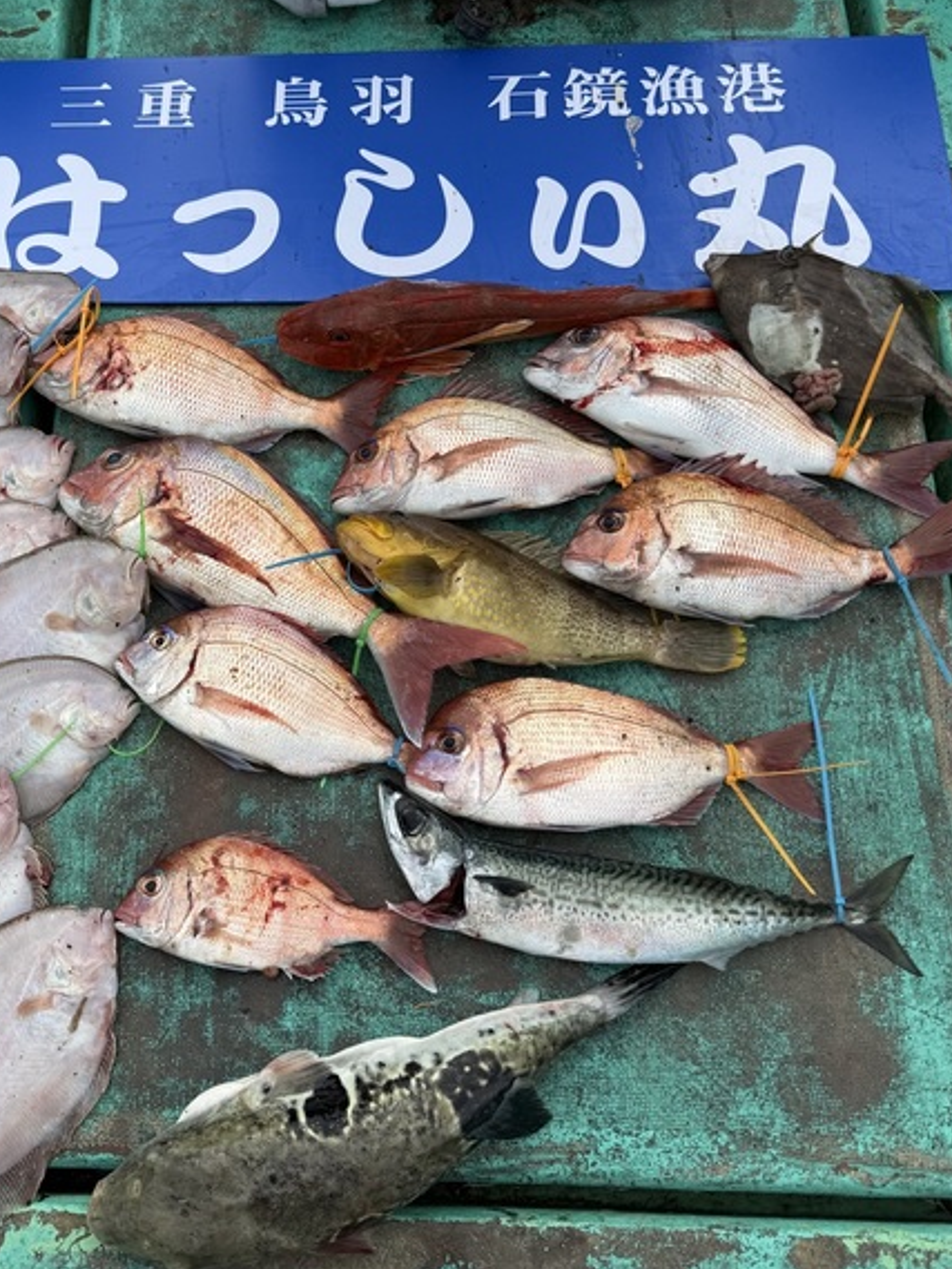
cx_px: 288
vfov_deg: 51.1
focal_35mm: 36
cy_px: 529
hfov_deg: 39.0
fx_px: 1320
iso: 80
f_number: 1.78
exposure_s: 1/4405
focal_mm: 6.76
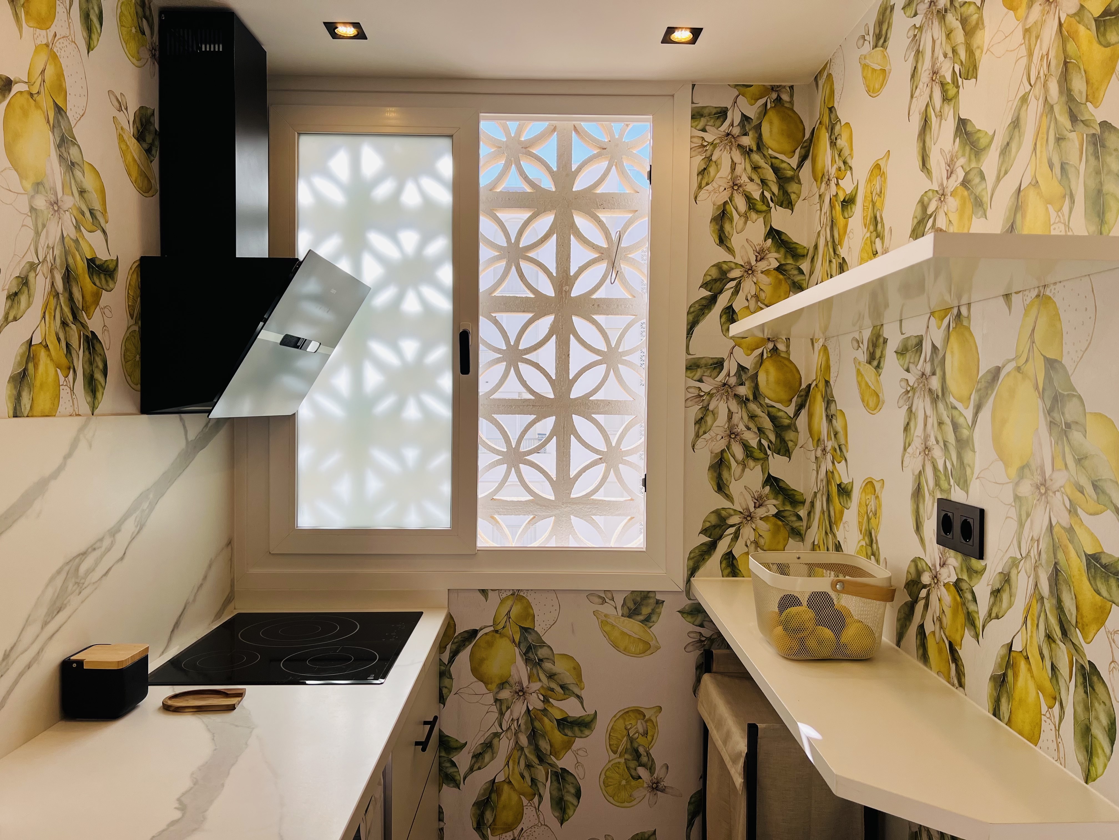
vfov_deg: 53.1
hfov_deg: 67.3
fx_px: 840
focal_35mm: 26
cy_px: 420
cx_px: 560
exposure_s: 1/1183
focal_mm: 5.7
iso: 50
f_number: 1.5
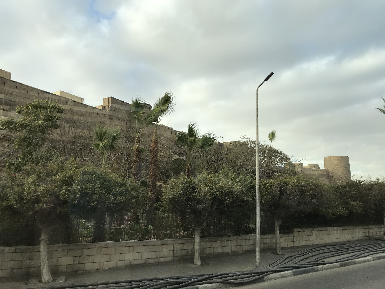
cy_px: 144
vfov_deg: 49.7
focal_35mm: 28
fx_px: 311
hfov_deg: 63.4
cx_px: 192
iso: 20
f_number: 1.8
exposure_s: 1/486
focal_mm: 3.99
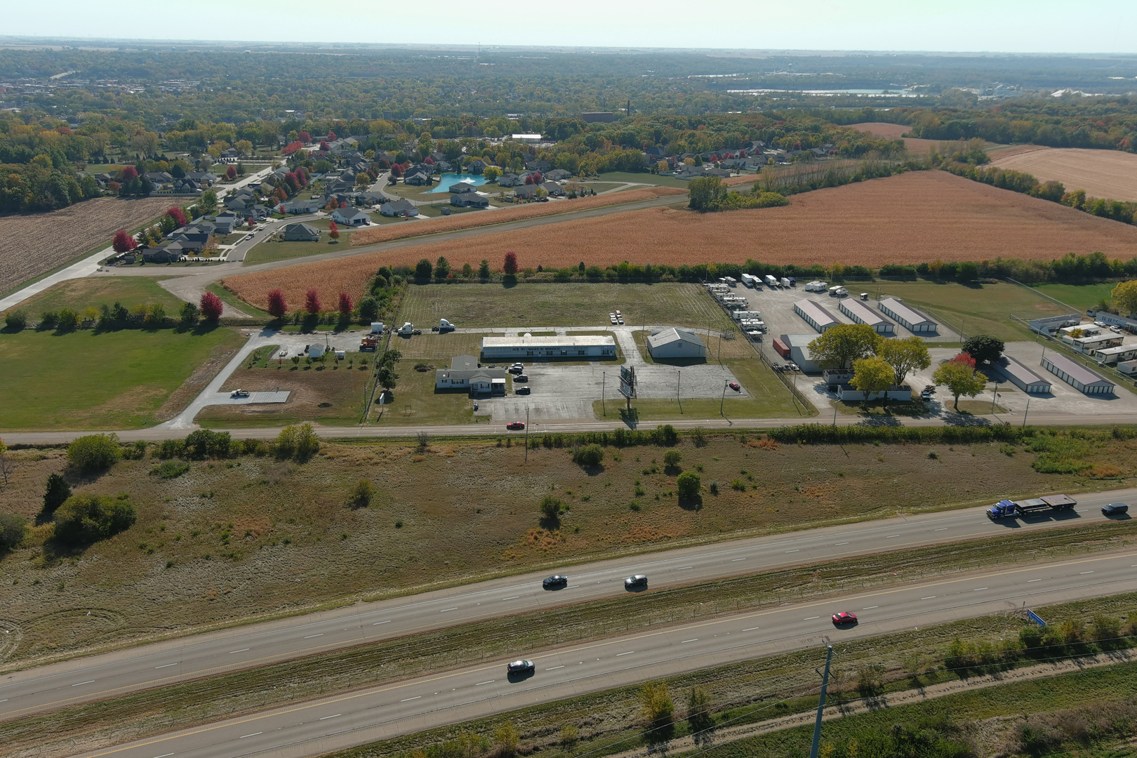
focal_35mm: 29
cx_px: 568
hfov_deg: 63.7
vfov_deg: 45.0
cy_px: 379
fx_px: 916
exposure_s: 1/1680
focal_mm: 10.6
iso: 105
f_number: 2.8
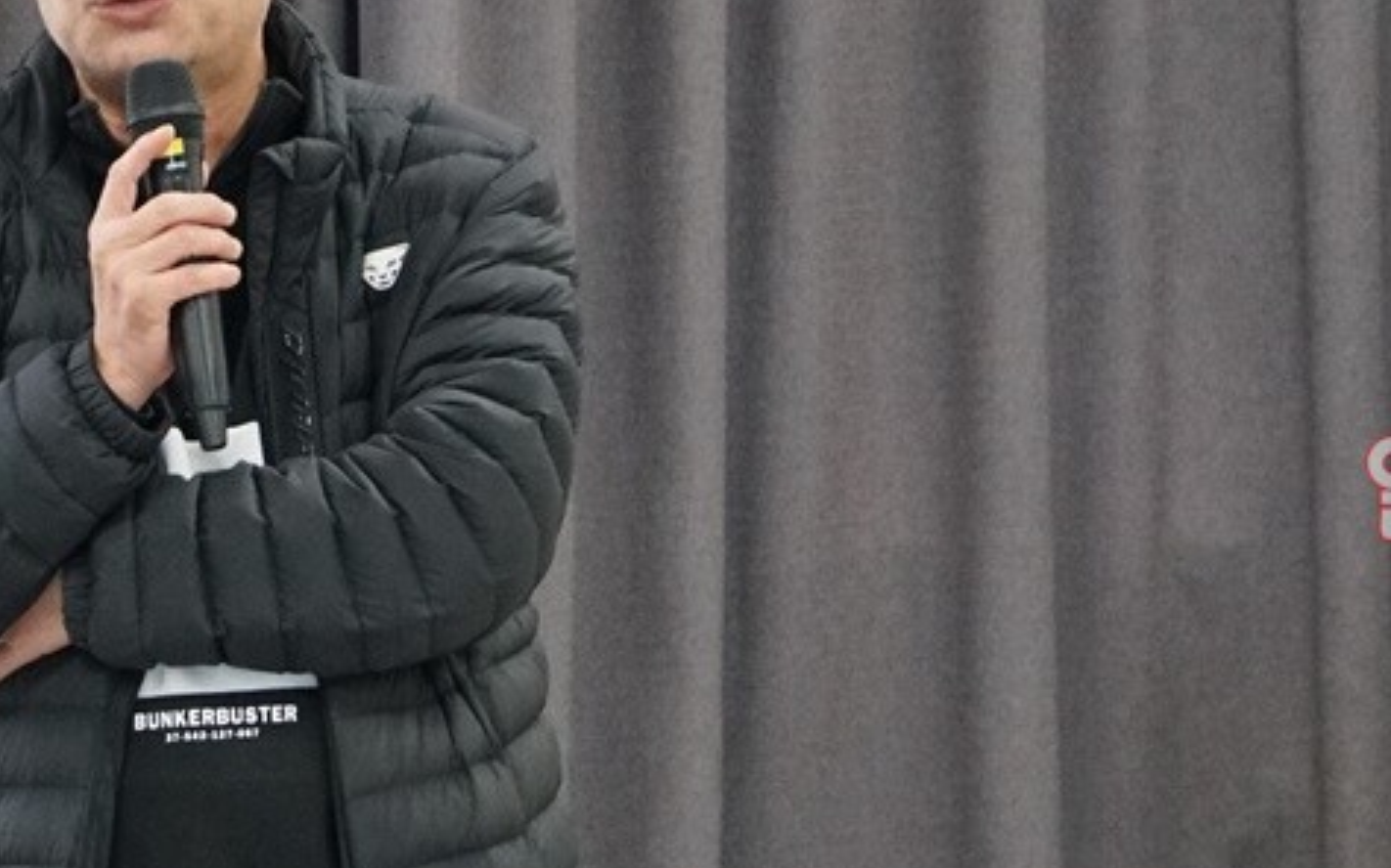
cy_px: 444
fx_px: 13492
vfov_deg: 3.7
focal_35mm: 356
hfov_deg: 5.9
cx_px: 158
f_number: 5.6
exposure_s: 1/160
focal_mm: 92
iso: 3200
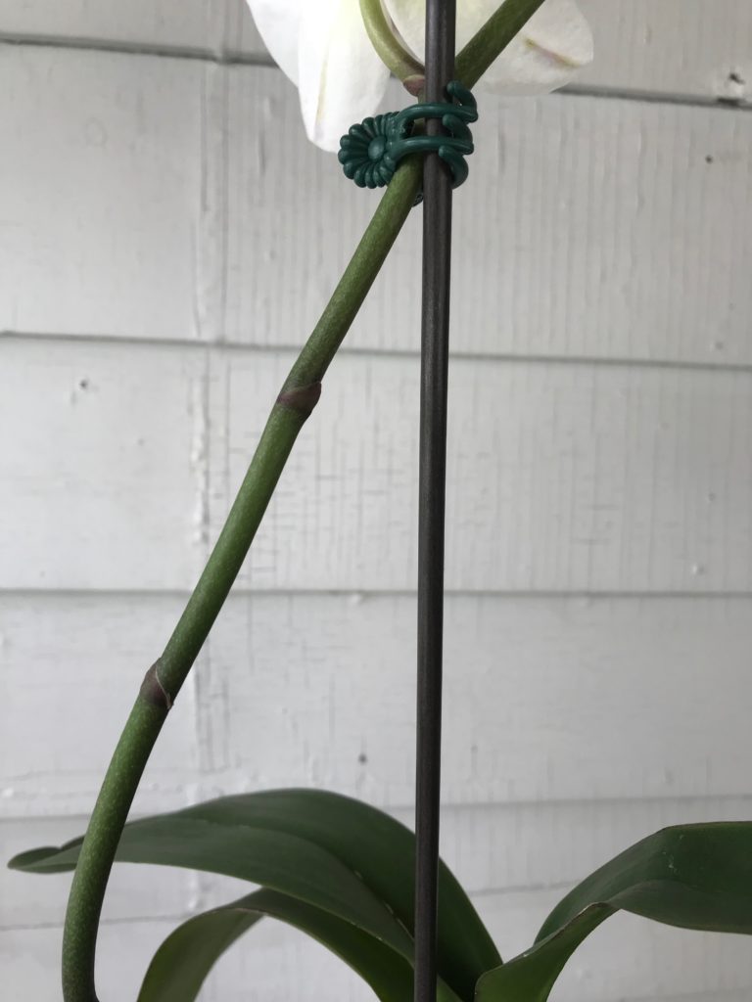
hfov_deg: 49.7
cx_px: 376
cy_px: 501
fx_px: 811
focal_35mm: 28
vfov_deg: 63.4
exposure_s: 1/140
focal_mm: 3.99
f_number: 1.8
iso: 20
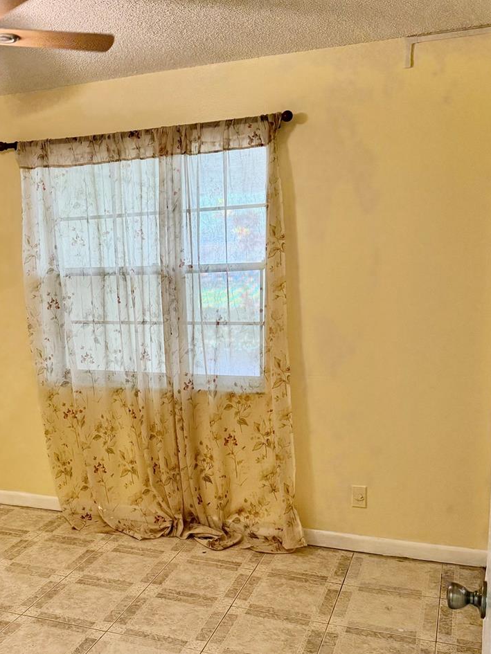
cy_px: 387
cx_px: 109
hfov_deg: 35.8
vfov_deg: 47.6
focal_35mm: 39
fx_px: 737
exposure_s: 1/120
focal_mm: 6.76
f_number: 1.78
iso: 250
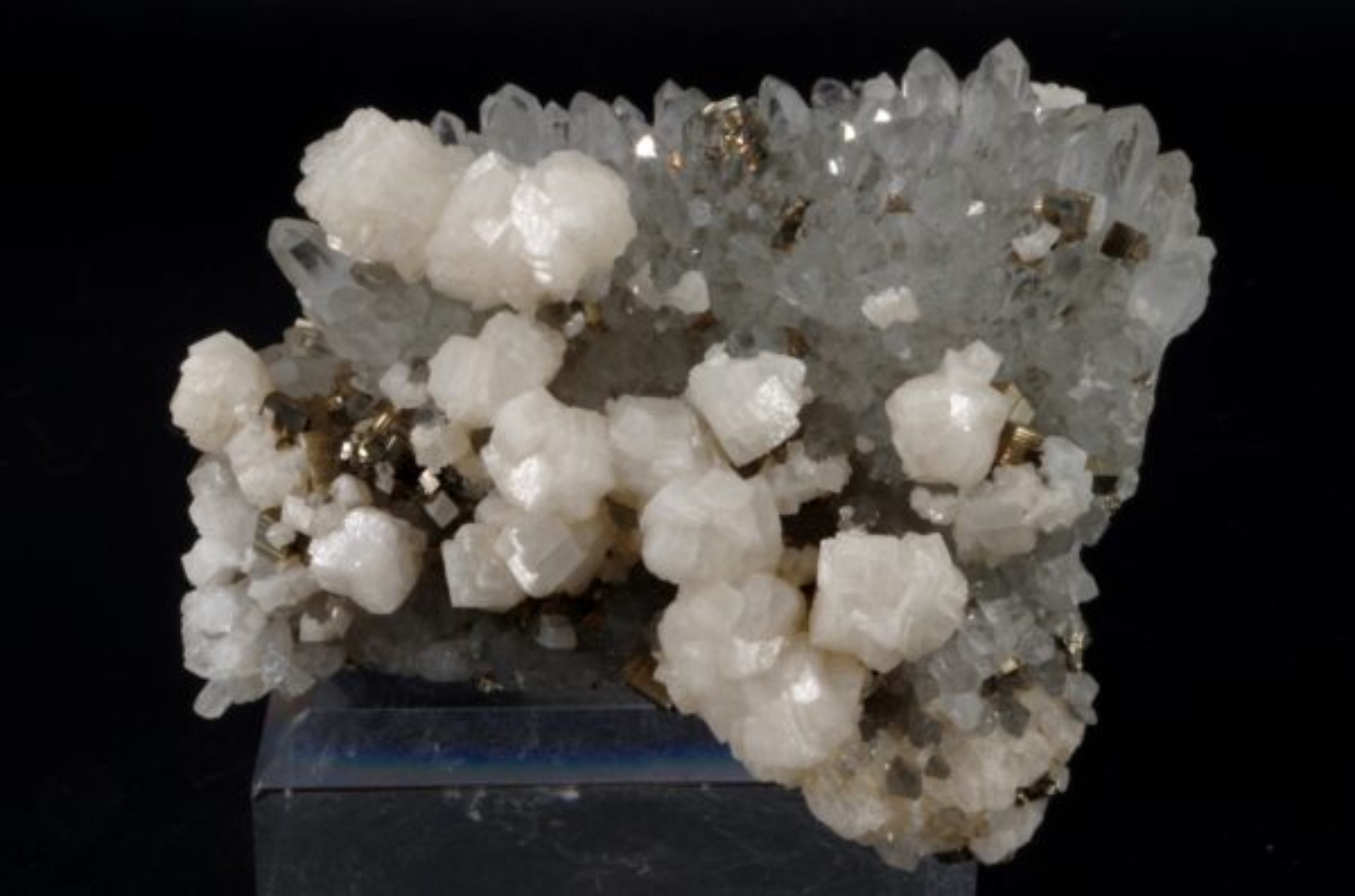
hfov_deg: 33.5
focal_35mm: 60
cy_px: 448
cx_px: 678
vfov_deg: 22.5
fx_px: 2253
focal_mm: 40
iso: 100
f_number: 4.5
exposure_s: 1/2
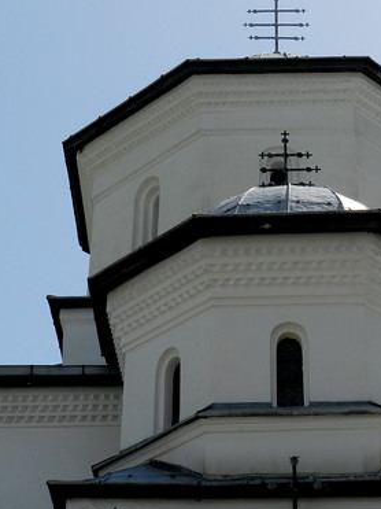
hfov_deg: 15.2
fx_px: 1424
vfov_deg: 20.2
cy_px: 289
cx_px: 281
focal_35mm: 97
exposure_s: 1/1250
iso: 160
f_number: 5
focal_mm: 10.7
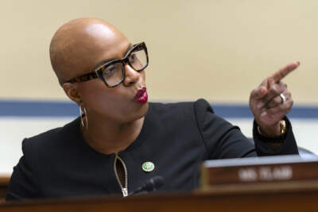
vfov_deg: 9.7
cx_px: 159
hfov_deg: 14.4
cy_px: 106
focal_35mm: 142
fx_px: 1255
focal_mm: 142
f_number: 3.5
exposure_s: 1/320
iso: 2000
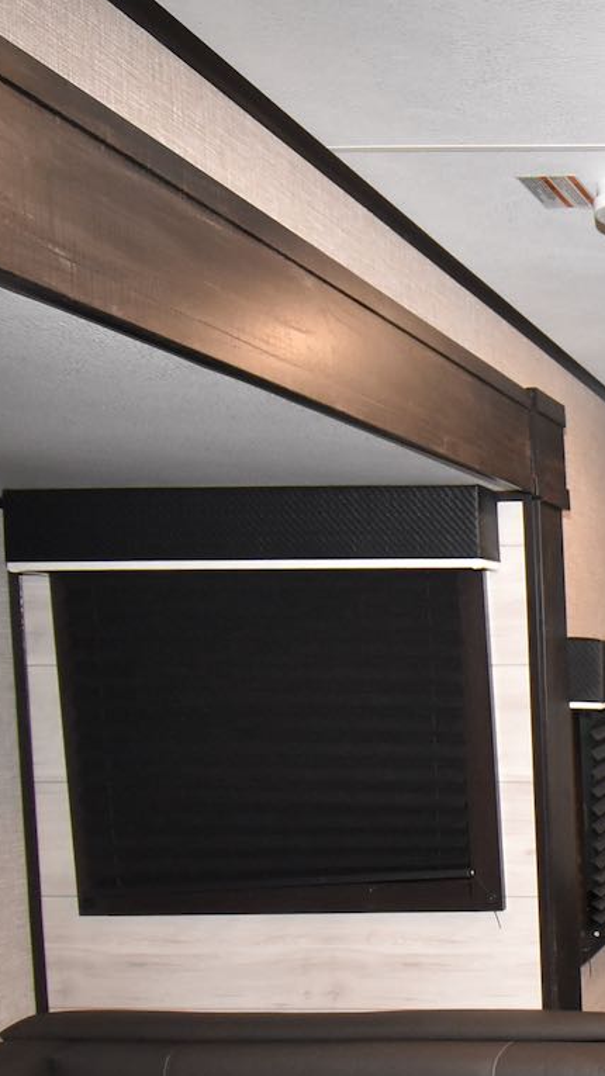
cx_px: 896
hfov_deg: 24.9
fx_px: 1056
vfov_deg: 52.1
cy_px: 779
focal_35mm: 37
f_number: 4.5
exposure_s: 1/60
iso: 1800
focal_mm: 10
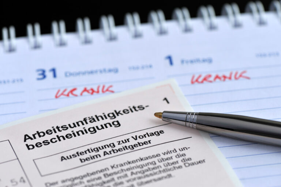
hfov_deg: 19.5
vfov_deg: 13.0
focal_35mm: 105
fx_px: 820
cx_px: 140
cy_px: 94
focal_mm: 105
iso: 200
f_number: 9
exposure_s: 1/30
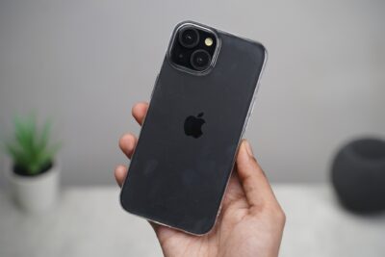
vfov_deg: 20.3
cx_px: 192
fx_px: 717
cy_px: 128
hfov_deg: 30.1
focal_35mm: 67
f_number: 4
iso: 500
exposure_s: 1/90
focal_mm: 67
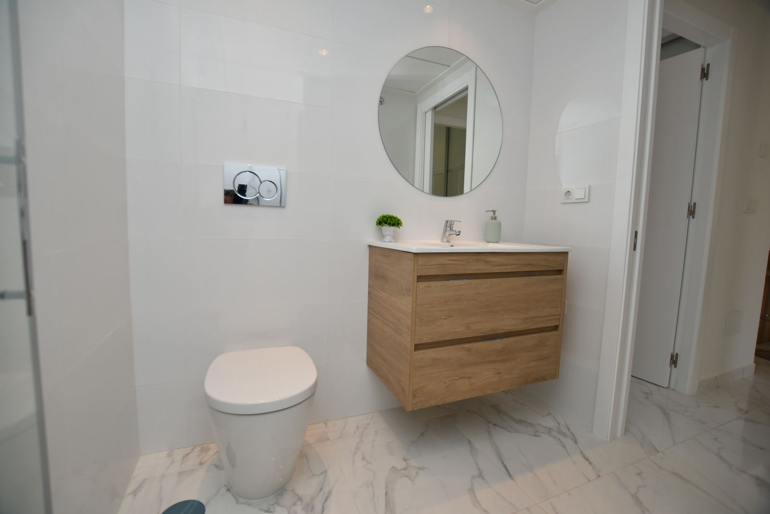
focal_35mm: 15
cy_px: 257
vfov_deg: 77.3
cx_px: 385
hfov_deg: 100.4
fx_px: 321
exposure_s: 1/250
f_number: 3.5
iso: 200
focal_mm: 10
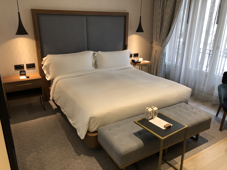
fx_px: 184
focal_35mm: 28
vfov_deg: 49.7
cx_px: 114
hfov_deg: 63.4
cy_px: 85
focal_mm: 4
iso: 40
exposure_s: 1/20
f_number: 1.8
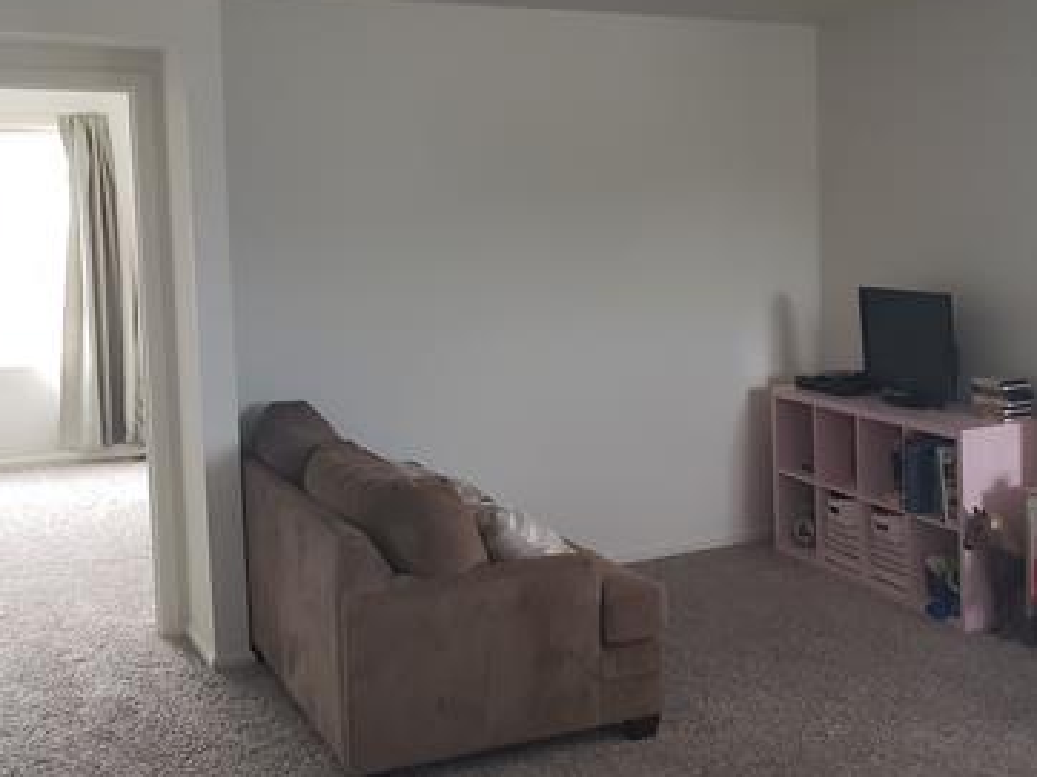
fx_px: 1377
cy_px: 328
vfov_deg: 31.4
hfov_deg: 40.1
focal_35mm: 46
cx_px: 779
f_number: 2.4
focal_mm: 4.3
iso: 320
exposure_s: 1/60
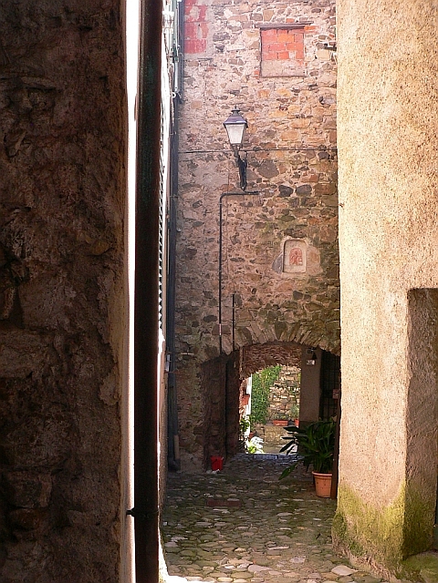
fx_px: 607
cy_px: 292
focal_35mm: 36
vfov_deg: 51.4
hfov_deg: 39.7
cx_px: 219
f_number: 3.3
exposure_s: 1/125
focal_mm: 6
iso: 200
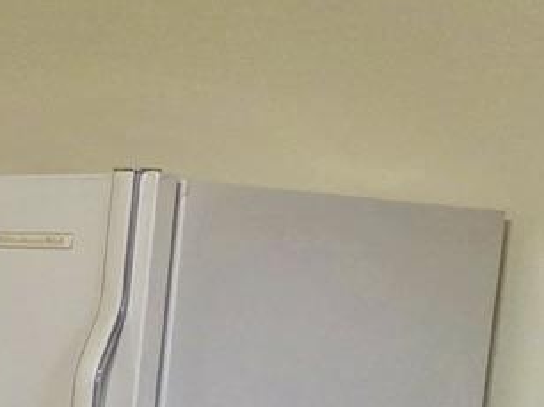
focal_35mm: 154
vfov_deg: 9.2
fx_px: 2418
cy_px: 723
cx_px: -613
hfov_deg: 11.3
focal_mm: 6.3
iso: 640
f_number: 1.7
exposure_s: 1/120
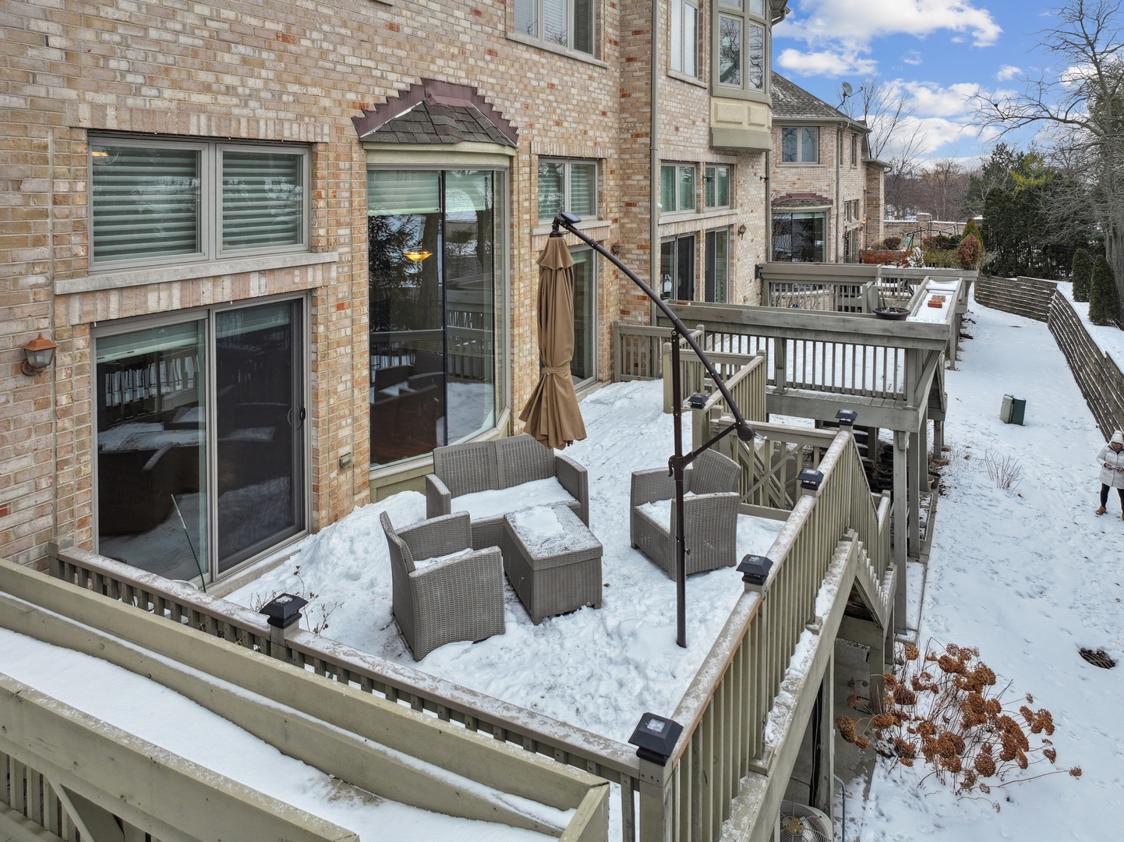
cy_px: 421
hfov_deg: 71.6
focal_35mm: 24
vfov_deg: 56.8
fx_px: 779
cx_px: 562
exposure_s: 1/30
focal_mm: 12.3
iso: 110
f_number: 2.8
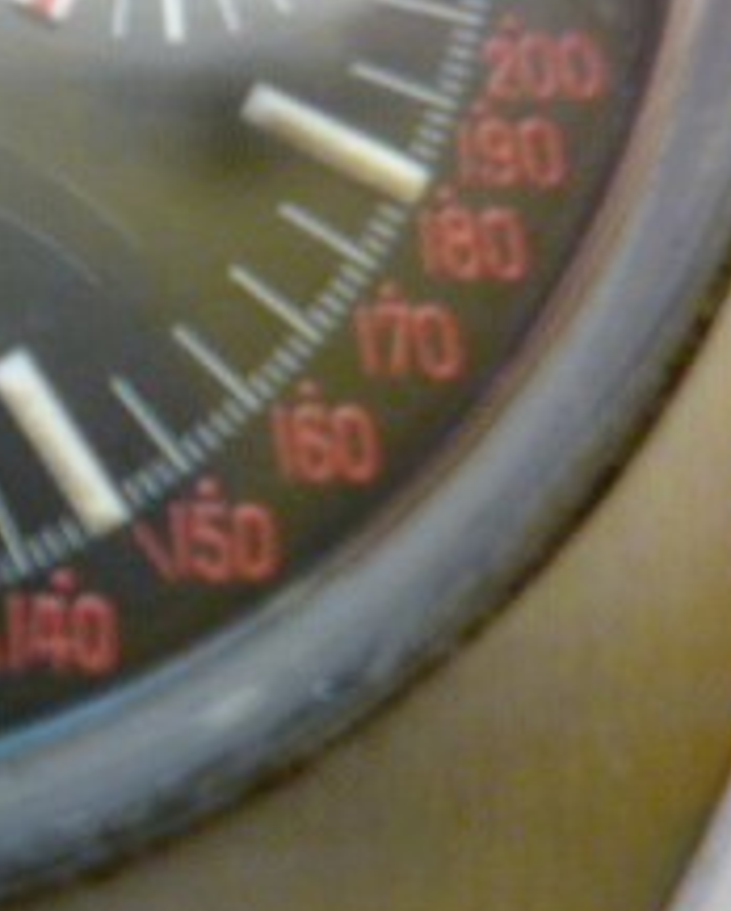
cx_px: -281
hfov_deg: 19.9
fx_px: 1863
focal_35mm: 69
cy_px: 634
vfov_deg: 27.3
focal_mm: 4.3
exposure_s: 1/4
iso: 400
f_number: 2.5
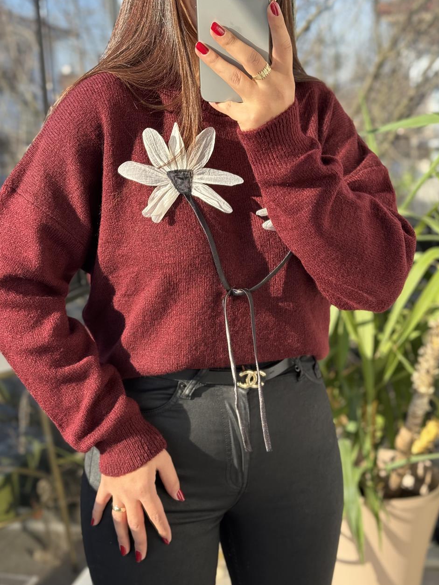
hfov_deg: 28.6
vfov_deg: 37.5
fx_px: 863
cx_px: 211
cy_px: 298
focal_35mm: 51
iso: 64
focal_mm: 6.76
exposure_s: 1/409
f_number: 1.78
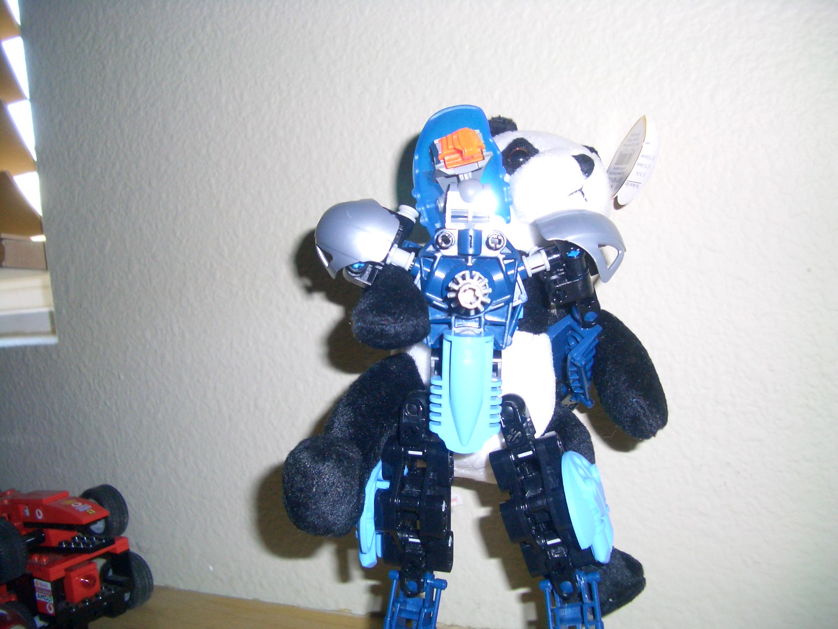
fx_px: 847
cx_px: 419
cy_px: 314
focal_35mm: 35
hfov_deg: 52.6
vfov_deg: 40.7
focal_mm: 5.8
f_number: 2.6
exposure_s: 1/60
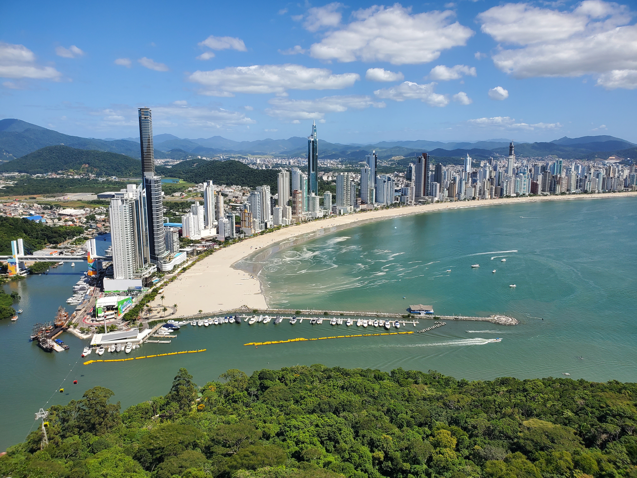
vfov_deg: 53.1
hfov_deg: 67.3
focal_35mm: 26
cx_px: 318
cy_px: 239
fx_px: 478
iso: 50
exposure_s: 1/1648
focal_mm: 4.3
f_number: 2.4
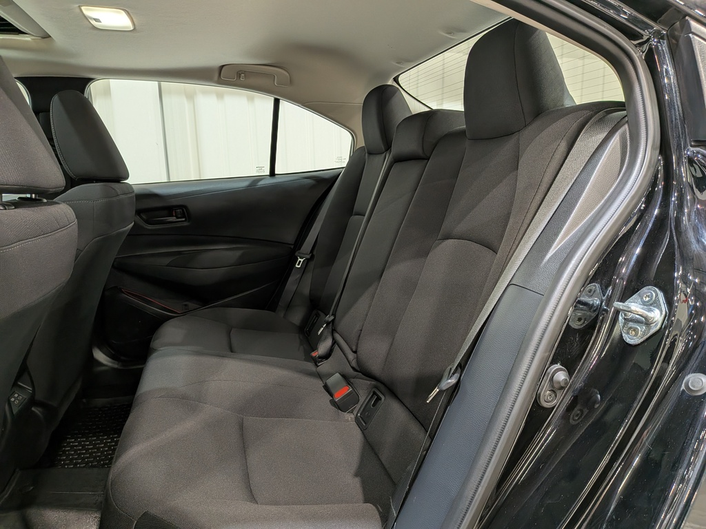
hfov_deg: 71.6
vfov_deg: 56.8
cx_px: 353
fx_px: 489
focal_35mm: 24
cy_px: 264
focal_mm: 4.53
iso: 116
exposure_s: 1/50
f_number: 1.7
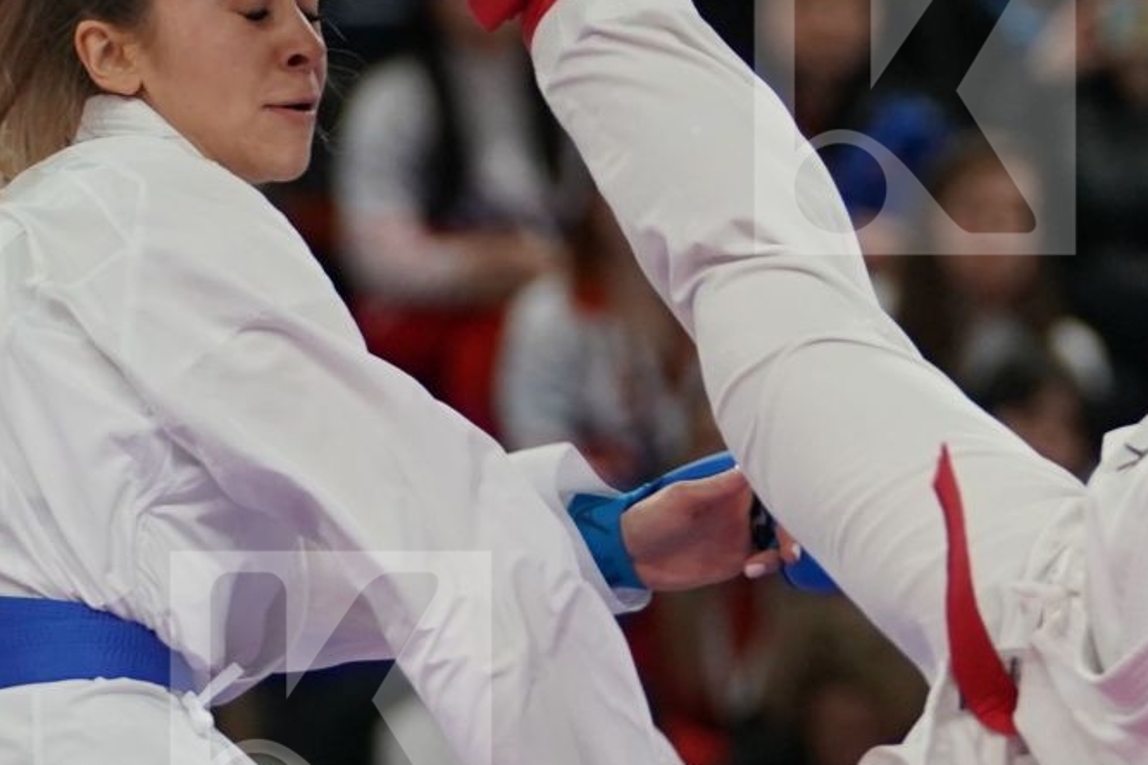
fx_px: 20758
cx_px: 915
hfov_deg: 3.2
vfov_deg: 2.1
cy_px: 708
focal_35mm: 651
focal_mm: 161
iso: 1600
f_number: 2.8
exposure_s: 1/1000
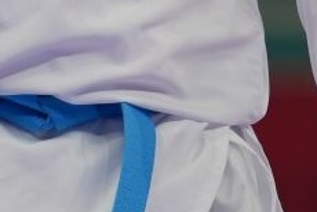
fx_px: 13772
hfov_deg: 1.3
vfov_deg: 0.9
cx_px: 50
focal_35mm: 1562
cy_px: -37
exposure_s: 1/1000
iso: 400
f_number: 2.8
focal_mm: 200
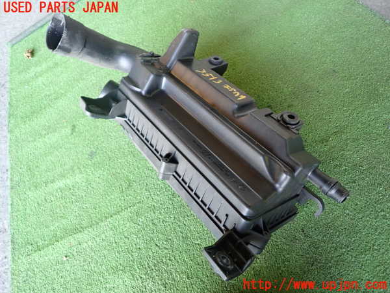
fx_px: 282
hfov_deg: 69.4
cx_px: 195
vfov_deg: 54.9
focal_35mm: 25
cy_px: 146
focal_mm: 4.5
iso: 250
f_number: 2
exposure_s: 1/30
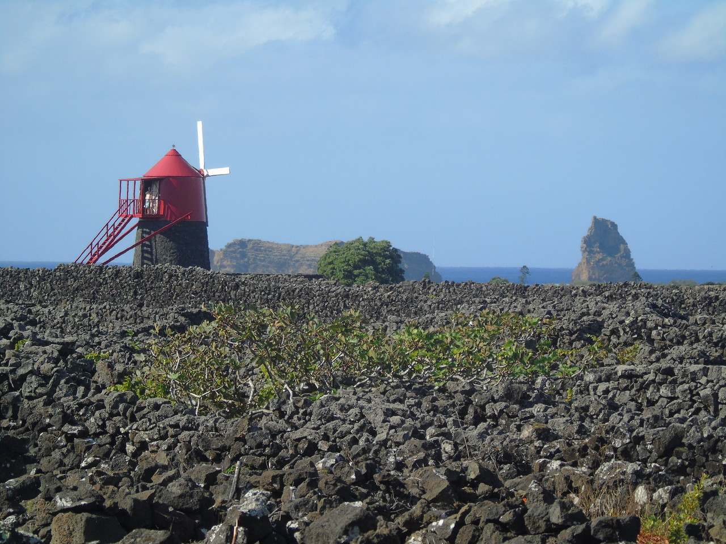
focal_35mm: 186
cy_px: 272
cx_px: 363
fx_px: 3901
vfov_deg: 8.0
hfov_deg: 10.6
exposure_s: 1/400
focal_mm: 33
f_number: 5
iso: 80
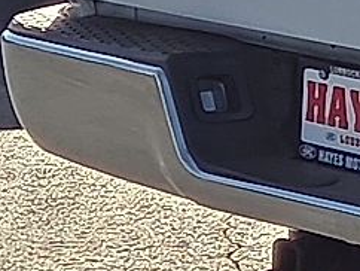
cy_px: -127
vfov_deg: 5.6
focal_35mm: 264
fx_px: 2748
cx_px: 1068
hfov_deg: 6.8
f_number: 1.8
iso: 25
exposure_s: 1/2500
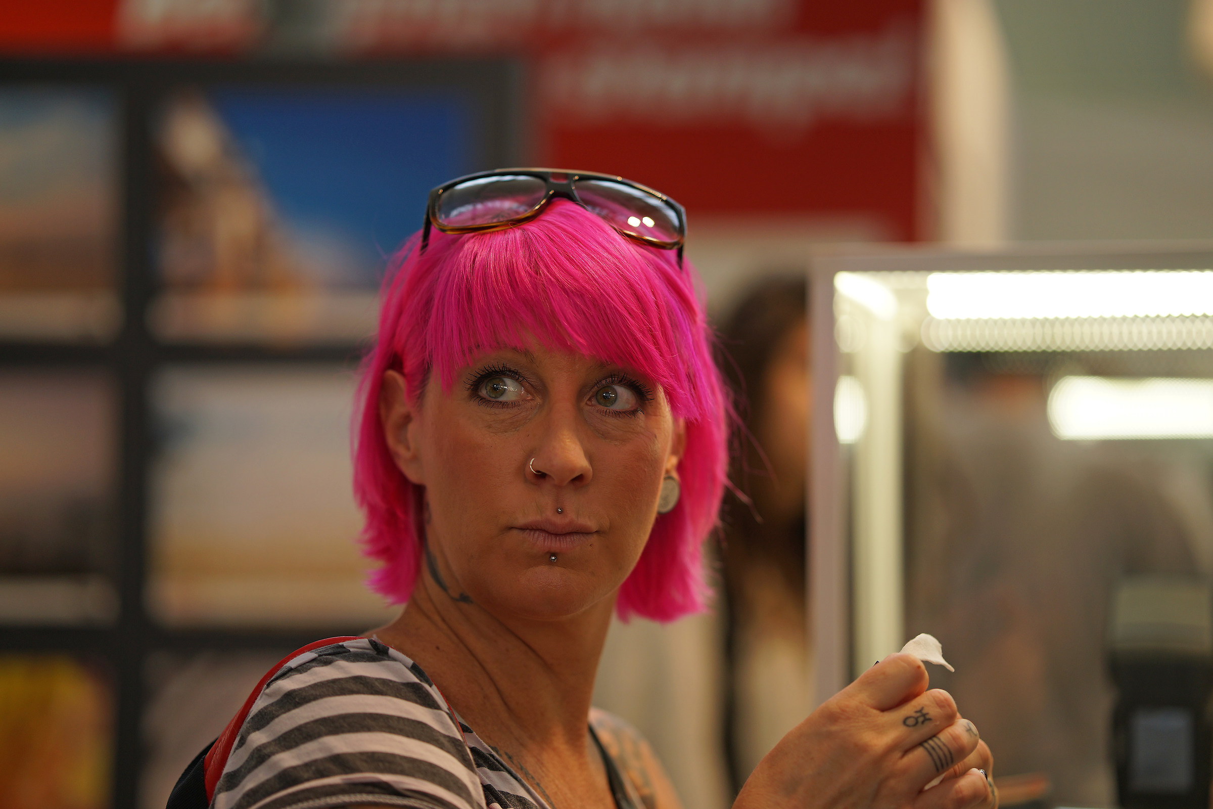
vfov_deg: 16.5
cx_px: 606
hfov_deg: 24.5
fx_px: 2796
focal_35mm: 83
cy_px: 404
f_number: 1.8
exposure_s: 1/500
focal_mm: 83
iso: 200
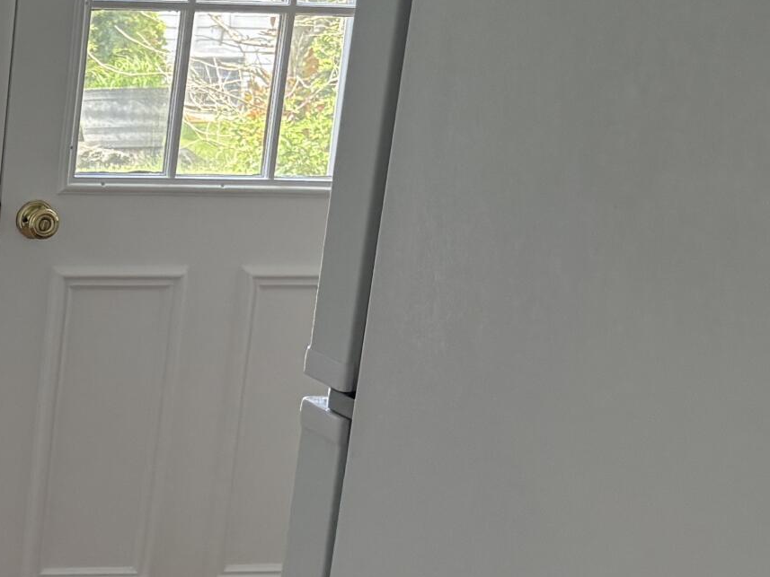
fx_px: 2024
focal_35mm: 91
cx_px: -441
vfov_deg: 16.1
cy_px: 512
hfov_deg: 18.6
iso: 100
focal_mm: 5.96
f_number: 1.6
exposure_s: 1/236
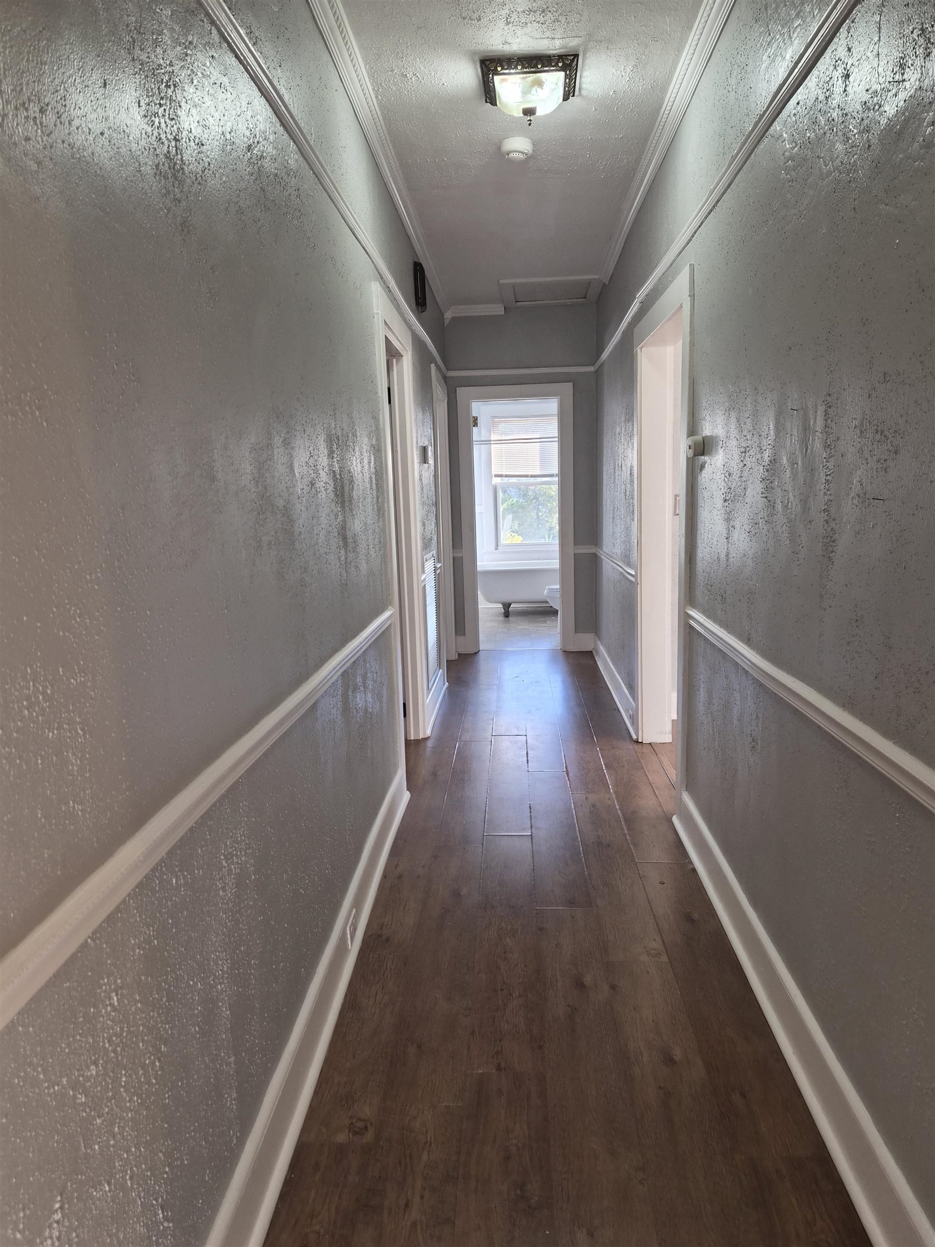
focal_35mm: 23
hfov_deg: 58.9
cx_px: 468
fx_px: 828
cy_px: 624
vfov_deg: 73.9
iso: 160
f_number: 1.8
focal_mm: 5.4
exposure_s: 1/120
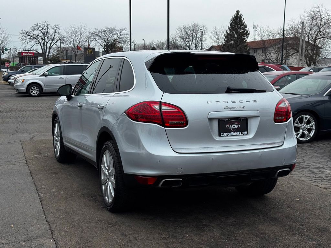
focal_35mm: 48
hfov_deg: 39.7
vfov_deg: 30.3
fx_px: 459
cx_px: 166
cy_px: 124
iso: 64
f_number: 1.78
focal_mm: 6.76
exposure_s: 1/1984
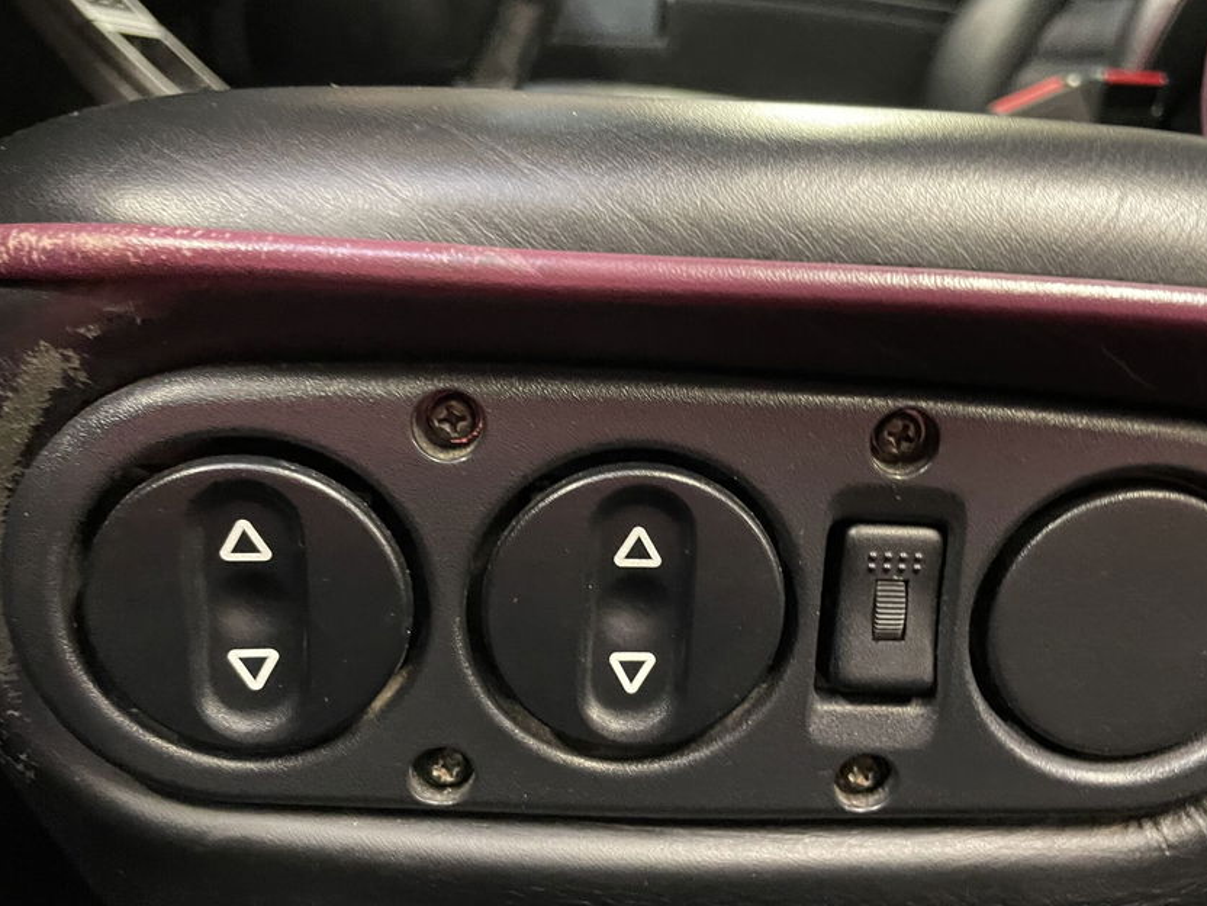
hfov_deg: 56.8
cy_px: 430
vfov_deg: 44.1
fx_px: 1116
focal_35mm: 32
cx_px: 648
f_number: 1.6
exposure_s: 1/25
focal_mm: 4.2
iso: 640
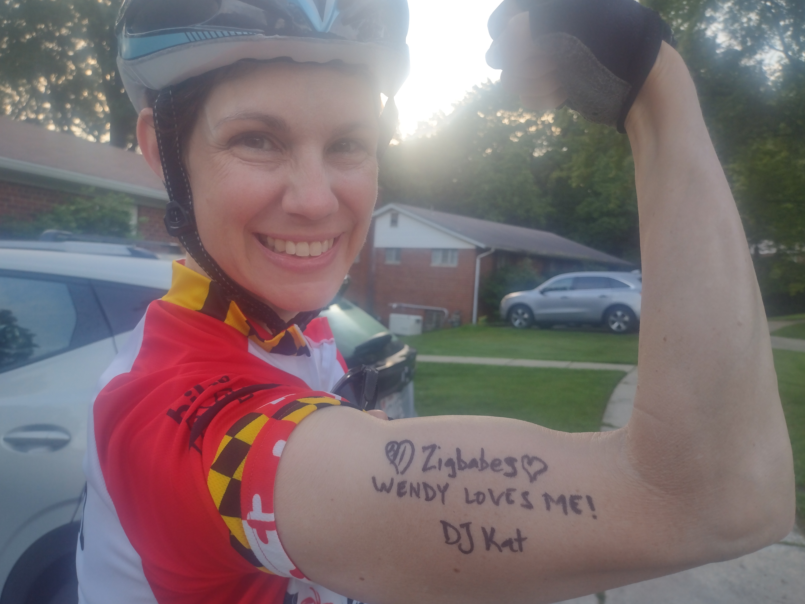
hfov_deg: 63.4
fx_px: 651
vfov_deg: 49.7
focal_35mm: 28
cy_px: 305
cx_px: 398
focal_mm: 4.71
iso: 100
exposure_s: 1/186
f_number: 1.7
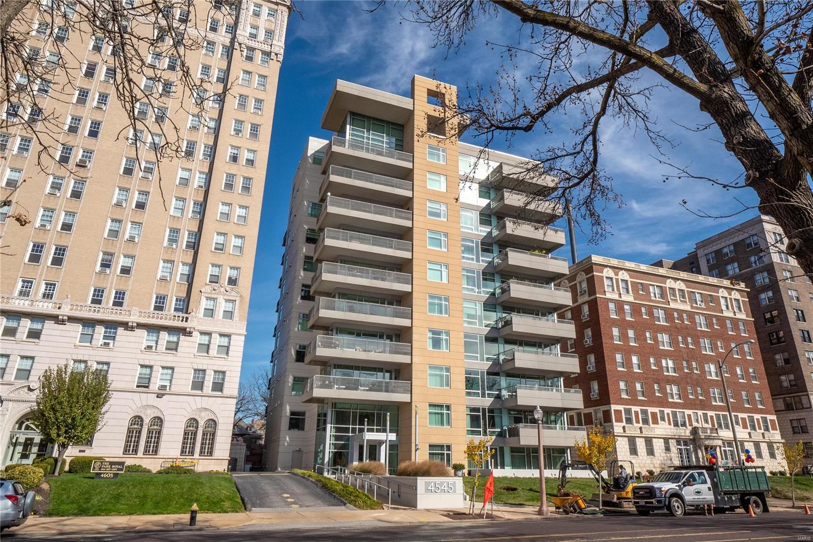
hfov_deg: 78.6
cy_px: 271
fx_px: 497
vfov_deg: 57.2
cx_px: 406
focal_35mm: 22
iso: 400
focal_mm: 11
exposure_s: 1/1250
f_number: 8
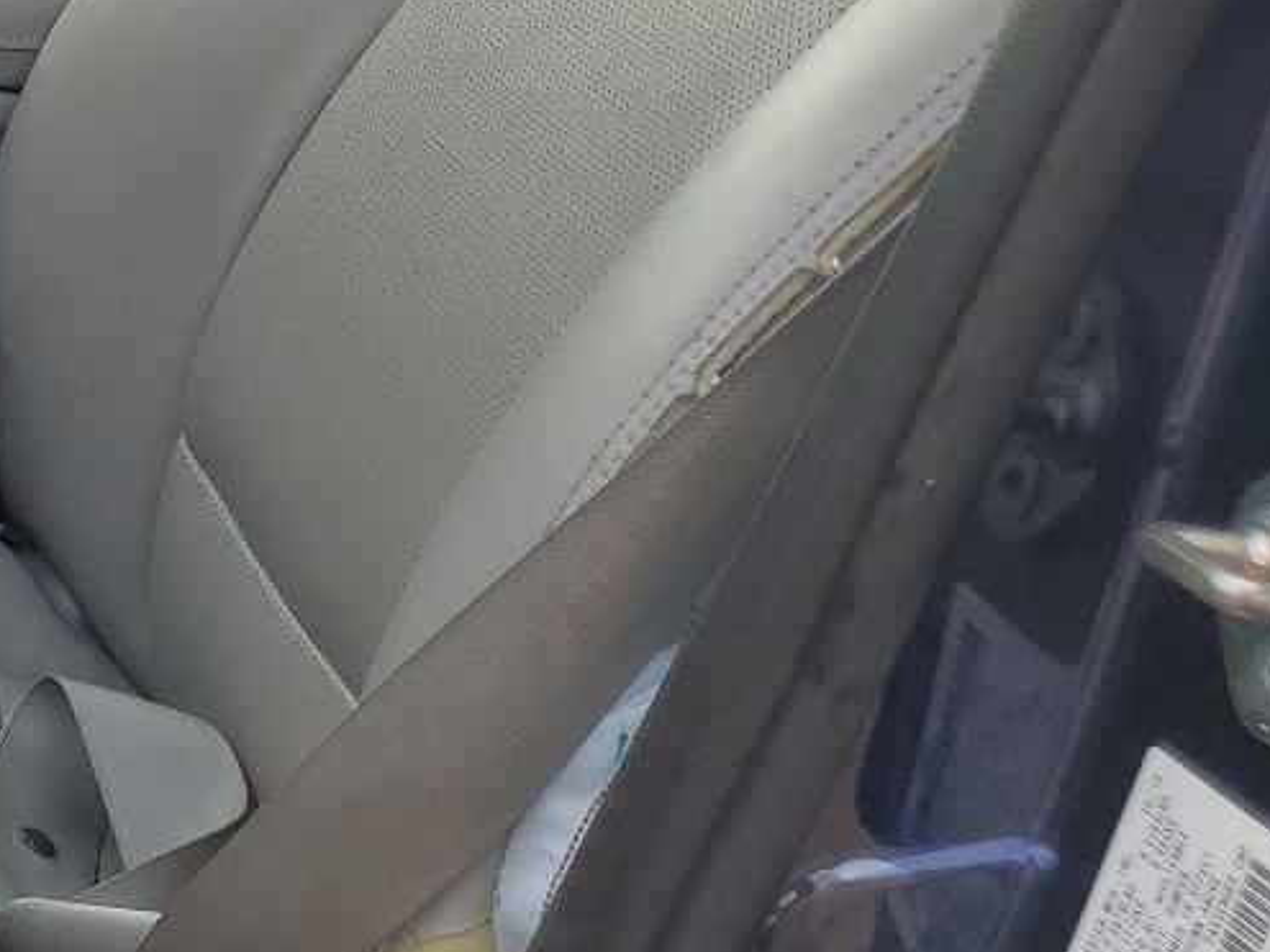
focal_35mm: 84
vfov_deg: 17.0
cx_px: -685
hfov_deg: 19.9
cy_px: -74
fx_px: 3081
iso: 50
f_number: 1.5
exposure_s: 1/556
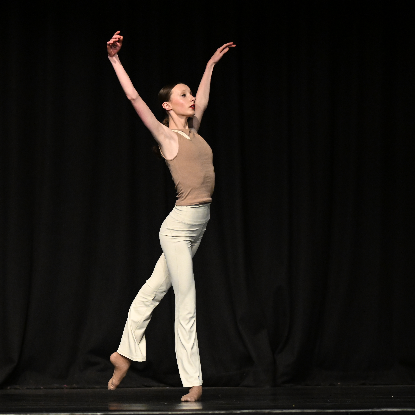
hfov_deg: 6.8
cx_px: 147
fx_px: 3499
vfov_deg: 6.8
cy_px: 207
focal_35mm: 258
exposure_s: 1/800
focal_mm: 135
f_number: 2.8
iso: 4000
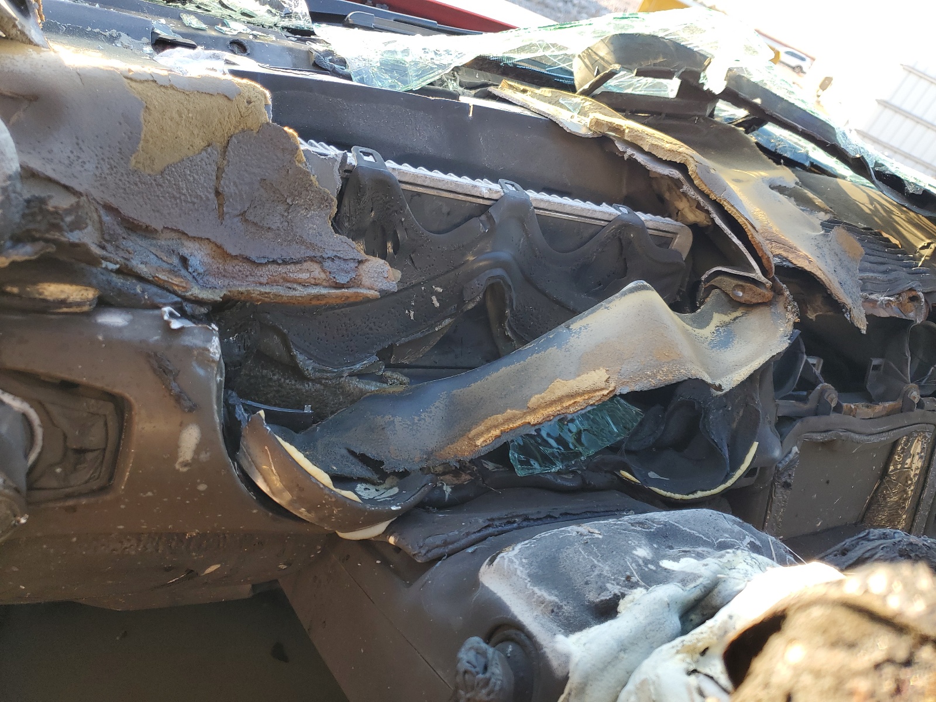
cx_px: 468
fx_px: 703
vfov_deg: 53.1
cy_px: 351
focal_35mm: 26
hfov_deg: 67.3
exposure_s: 1/132
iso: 50
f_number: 1.5
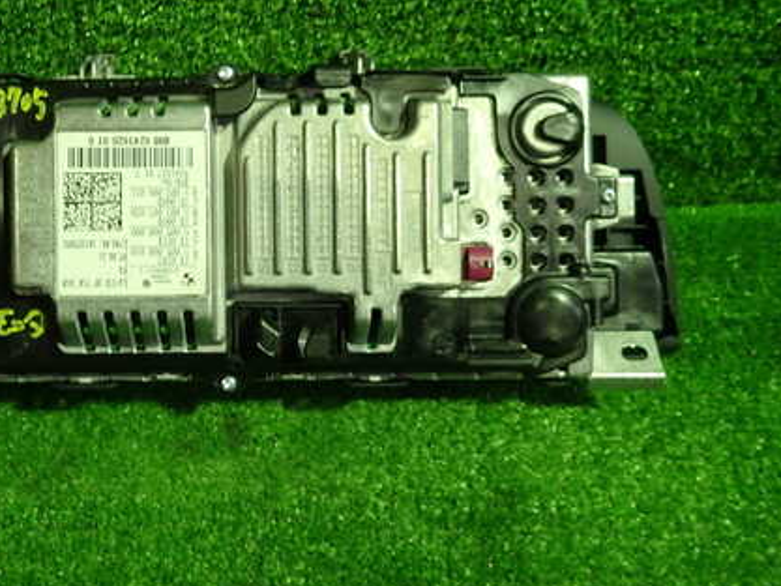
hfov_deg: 50.1
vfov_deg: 39.5
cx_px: 240
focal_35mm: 36
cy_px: 240
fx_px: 812
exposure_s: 1/40
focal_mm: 4.5
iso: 200
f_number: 2
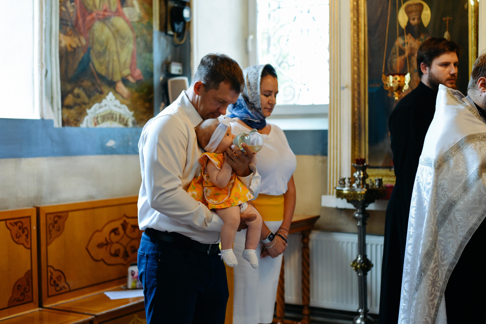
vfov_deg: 27.0
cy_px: 162
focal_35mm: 50
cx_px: 243
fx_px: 675
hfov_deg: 39.6
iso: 800
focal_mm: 50
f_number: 2.5
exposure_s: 1/50
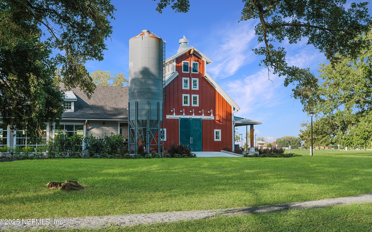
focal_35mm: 42
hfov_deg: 47.2
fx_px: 426
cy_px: 109
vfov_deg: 30.5
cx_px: 185
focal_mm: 41
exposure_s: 1/200
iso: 200
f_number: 7.1
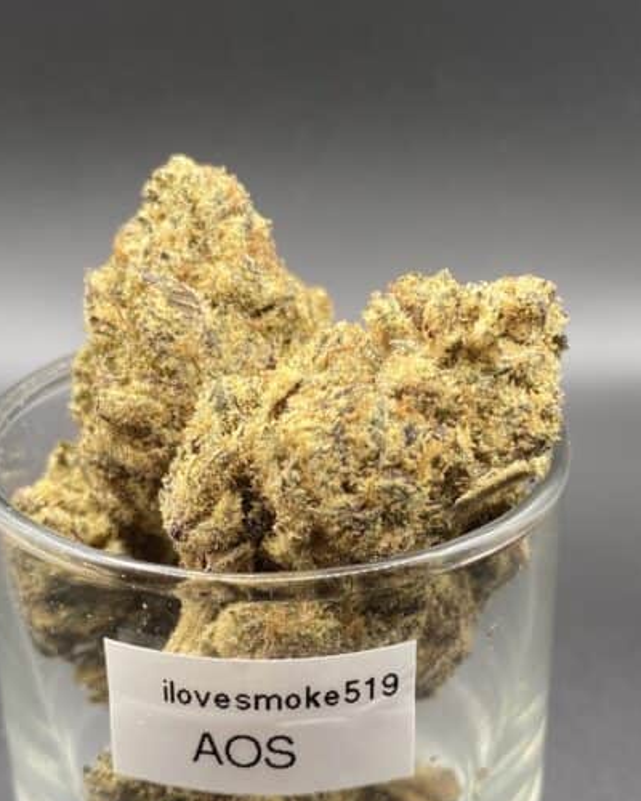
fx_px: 1186
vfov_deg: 37.2
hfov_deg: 30.2
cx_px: 288
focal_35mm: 50
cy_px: 485
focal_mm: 4.25
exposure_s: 1/60
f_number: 1.8
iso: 80
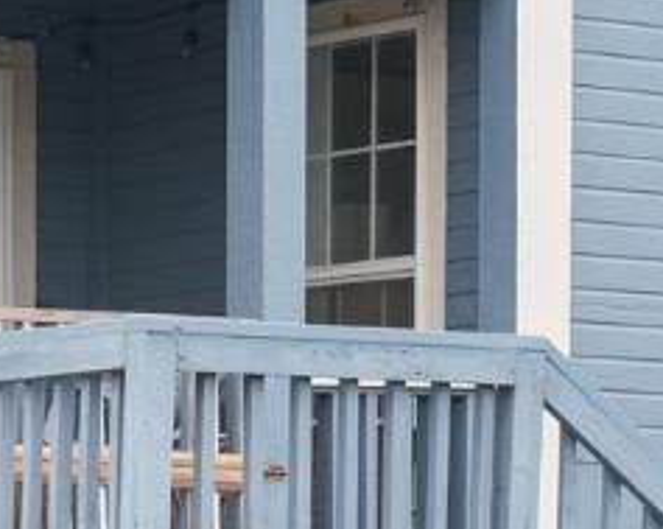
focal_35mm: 214
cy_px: 315
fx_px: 4194
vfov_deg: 7.2
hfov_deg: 9.0
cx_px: 173
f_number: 8
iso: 100
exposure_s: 1/30
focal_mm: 36
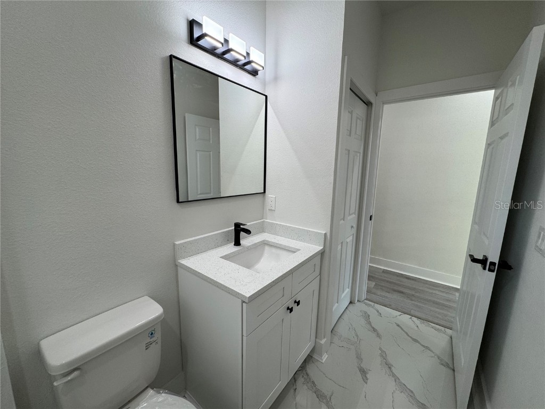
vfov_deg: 85.7
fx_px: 220
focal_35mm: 14
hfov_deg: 102.1
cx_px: 272
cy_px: 204
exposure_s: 1/120
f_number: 2.2
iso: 100
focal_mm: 2.22
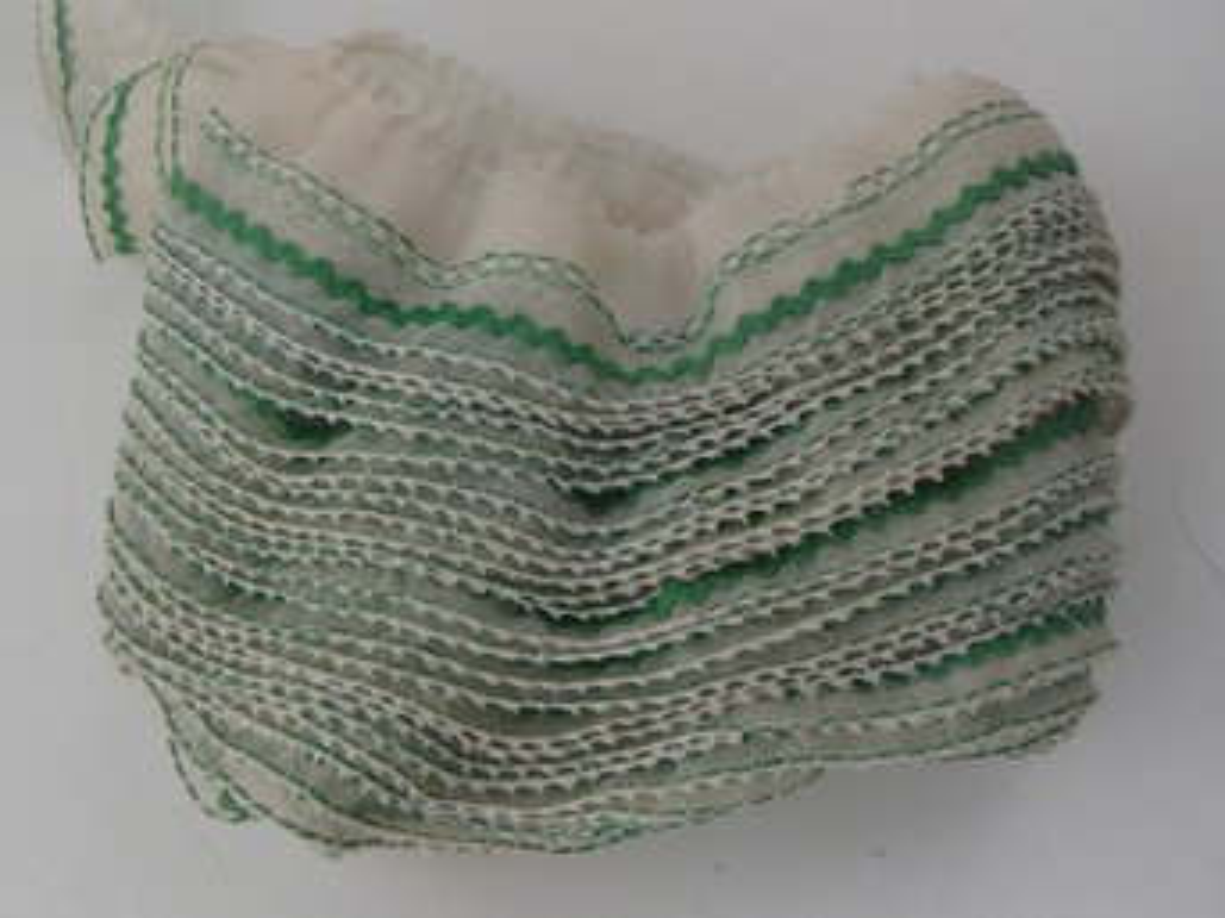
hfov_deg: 50.2
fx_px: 1309
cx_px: 612
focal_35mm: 37
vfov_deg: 38.6
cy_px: 459
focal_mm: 6.64
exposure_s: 1/160
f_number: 4.7
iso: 125
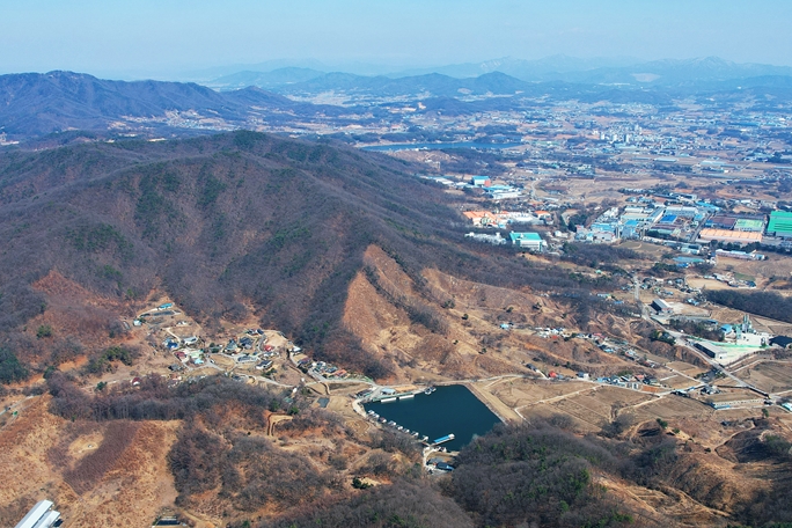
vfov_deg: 35.9
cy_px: 298
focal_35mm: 37
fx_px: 814
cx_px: 434
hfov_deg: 51.8
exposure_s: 1/1600
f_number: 2.8
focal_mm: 8.38
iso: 100
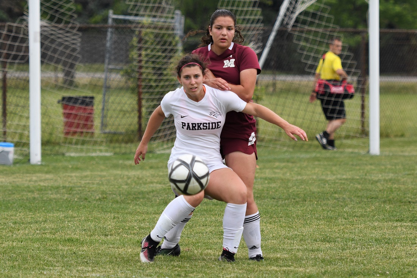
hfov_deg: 11.2
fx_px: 2120
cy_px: 139
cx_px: 208
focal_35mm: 183
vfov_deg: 7.5
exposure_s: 1/1000
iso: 100
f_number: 2.8
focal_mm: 122
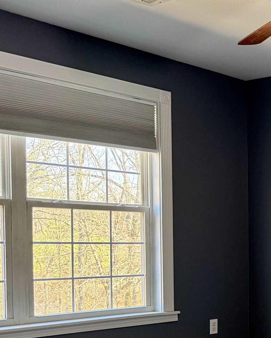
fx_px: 612
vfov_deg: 30.3
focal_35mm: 61
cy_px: 261
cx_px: 423
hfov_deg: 20.7
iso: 320
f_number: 1.78
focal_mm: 6.76
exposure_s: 1/120
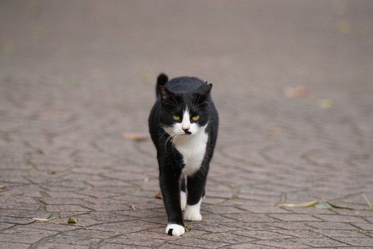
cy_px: 124
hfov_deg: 7.6
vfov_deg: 5.1
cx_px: 186
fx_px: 2797
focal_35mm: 270
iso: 320
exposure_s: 1/400
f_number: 4.5
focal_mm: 270
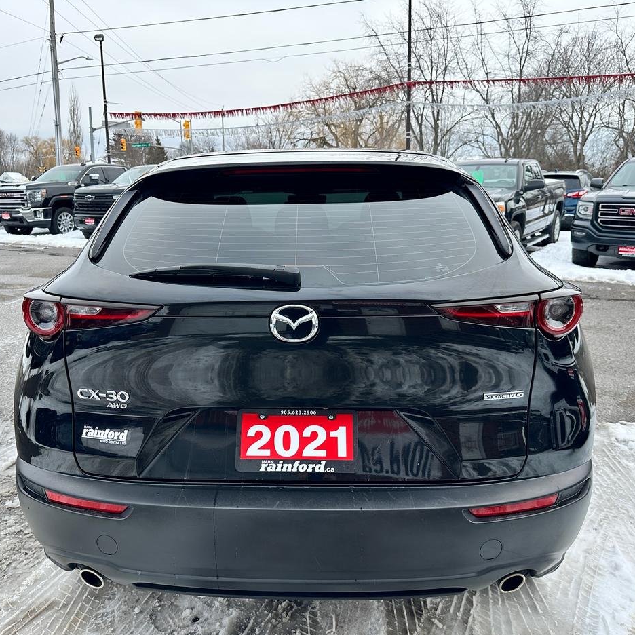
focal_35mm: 29
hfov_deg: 55.6
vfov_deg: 55.6
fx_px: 602
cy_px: 324
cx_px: 294
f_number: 1.78
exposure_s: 1/667
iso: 80
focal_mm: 6.86
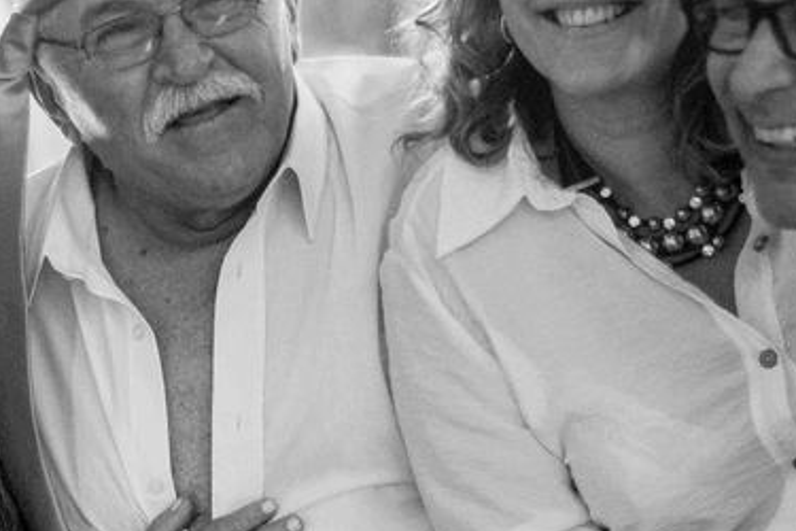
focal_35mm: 160
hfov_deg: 12.8
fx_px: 3538
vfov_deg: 8.6
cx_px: 129
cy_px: 339
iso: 2500
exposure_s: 1/1000
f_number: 1.8
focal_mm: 50
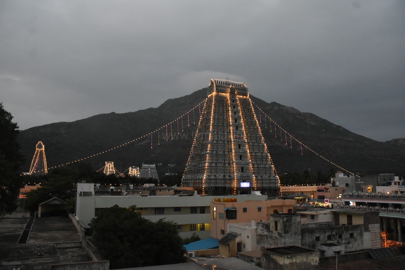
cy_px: 135
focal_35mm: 27
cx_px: 202
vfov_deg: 47.9
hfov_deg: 67.4
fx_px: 304
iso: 3200
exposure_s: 1/60
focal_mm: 18
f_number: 5.6
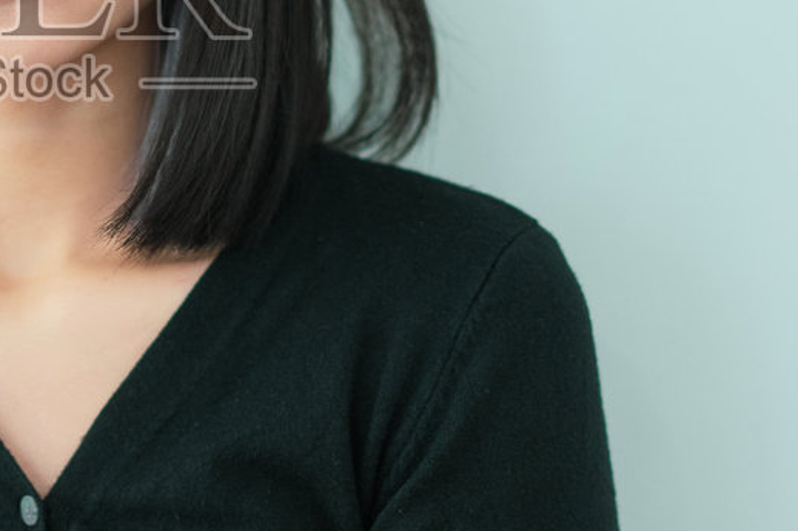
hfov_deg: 12.0
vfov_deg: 8.0
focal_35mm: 170
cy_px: 8
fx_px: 3767
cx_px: -3
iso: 500
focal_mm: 55
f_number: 1.8
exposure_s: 1/125
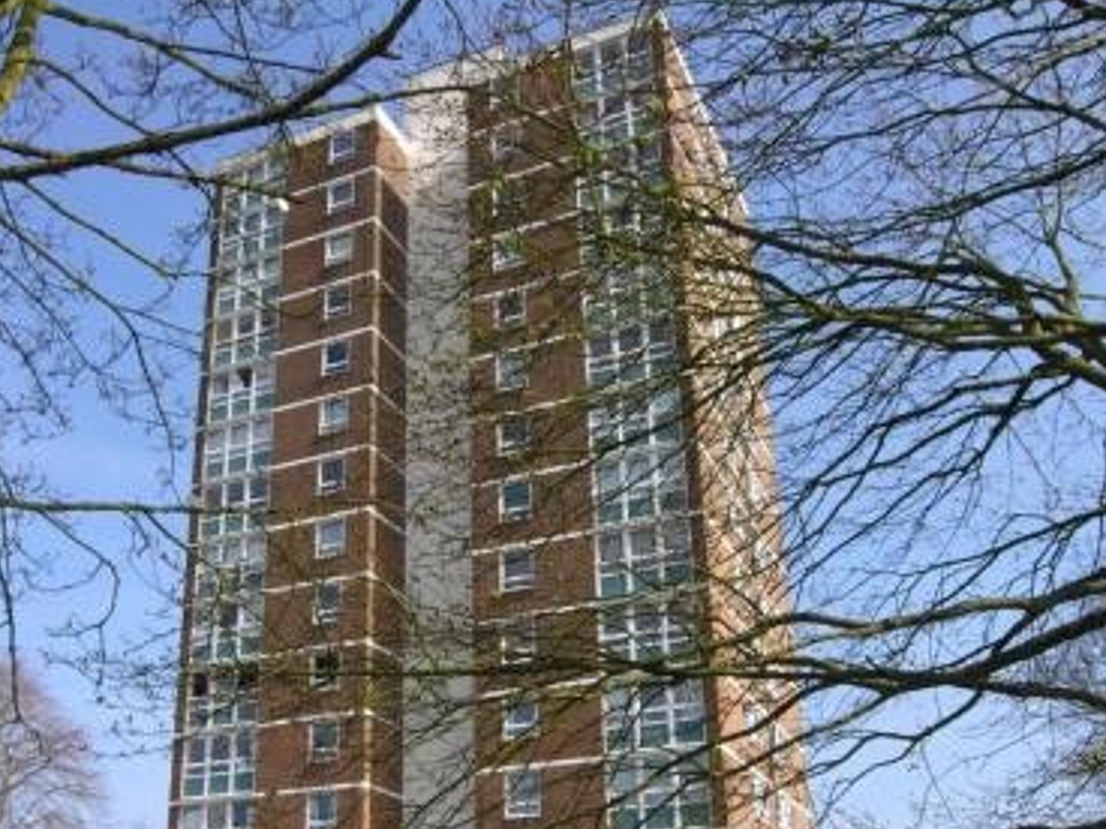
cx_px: 467
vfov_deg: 36.9
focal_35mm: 38
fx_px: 1214
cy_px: 611
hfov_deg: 48.8
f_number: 5.1
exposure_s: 1/210
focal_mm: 6.1
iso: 50
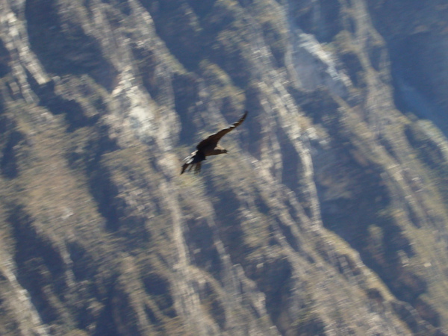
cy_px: 168
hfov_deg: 13.9
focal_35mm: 142
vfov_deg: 10.4
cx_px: 224
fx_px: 1838
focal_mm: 16.8
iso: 80
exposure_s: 1/160
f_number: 5.6
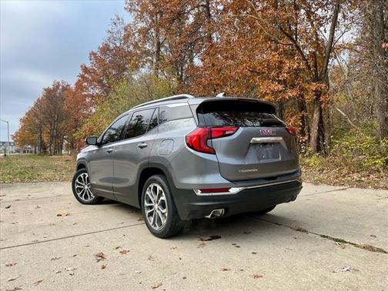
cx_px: 194
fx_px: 291
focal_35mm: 26
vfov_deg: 53.1
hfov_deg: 67.3
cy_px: 146
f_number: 1.6
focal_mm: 5.1
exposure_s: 1/1339
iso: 50
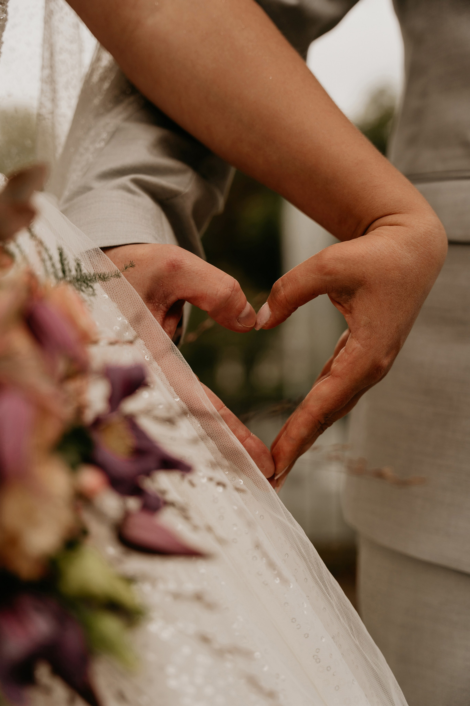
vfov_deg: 41.1
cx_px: 235
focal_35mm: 48
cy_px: 353
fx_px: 940
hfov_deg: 28.1
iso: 125
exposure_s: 1/400
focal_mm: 48
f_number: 2.8
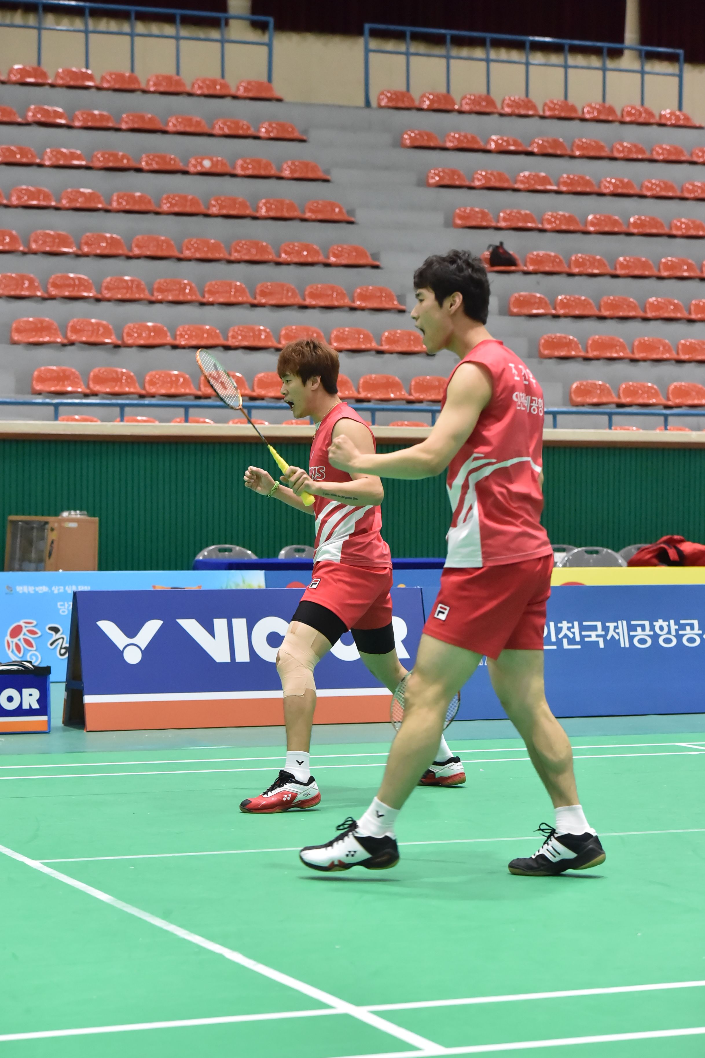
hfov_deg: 14.3
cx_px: 351
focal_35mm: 96
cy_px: 528
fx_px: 2820
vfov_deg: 21.2
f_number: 5.6
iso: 8000
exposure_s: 1/500
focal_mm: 95
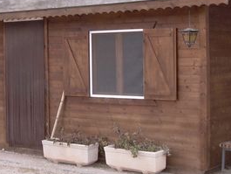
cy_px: 44
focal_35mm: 86
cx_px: 82
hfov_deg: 22.7
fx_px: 574
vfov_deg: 17.1
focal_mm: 6.3
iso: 50
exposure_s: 1/92.5
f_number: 2.8
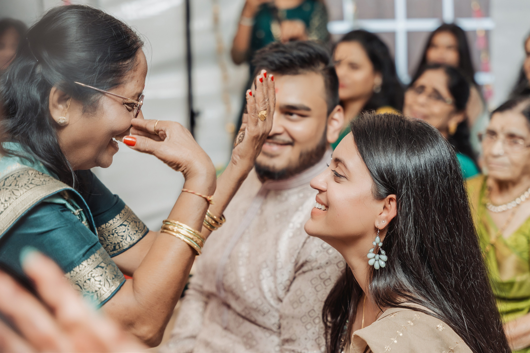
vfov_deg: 19.5
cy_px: 176
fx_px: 1031
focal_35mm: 70
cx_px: 265
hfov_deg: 28.8
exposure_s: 1/250
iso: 640
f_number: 2.8
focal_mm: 70
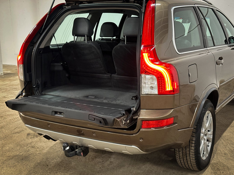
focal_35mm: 48
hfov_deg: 39.7
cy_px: 88
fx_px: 324
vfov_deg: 30.3
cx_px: 117
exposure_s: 1/35
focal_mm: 6.86
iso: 400
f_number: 1.8
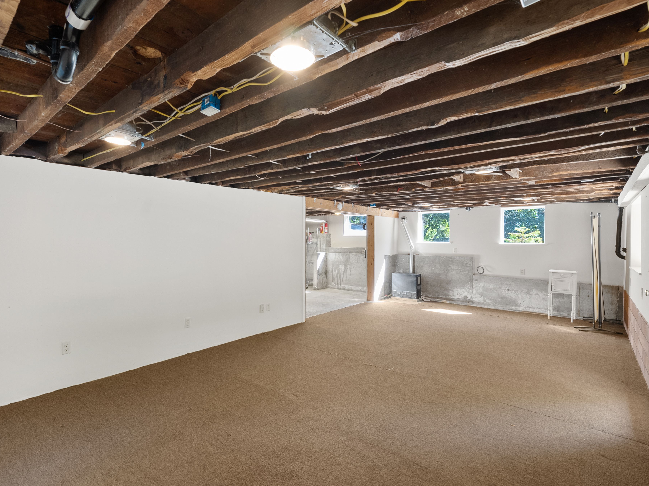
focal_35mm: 17
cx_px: 297
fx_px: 319
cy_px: 248
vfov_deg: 74.7
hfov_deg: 90.8
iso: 640
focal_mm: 15
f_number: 8
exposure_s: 1
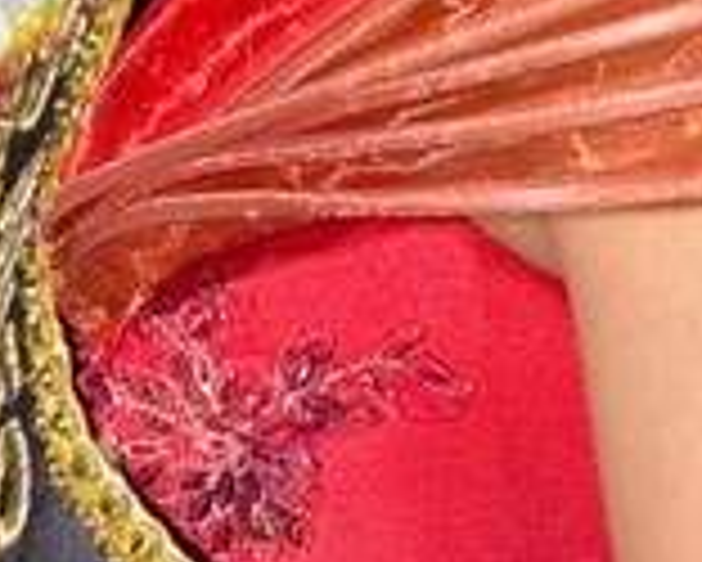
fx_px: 4366
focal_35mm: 210
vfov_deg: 7.1
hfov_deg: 9.2
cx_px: 592
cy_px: -553
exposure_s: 1/120
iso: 80
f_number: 1.78
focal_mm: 6.76
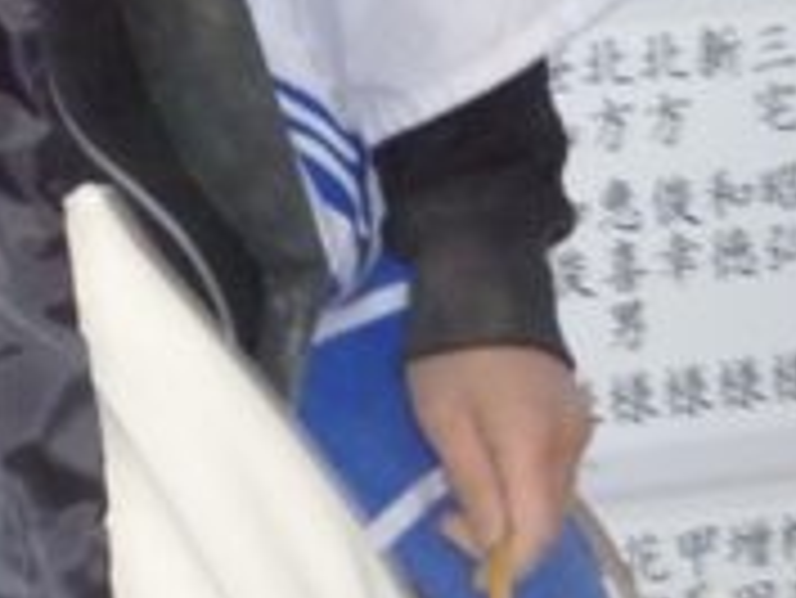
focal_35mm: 76
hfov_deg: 23.2
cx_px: 994
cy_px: 193
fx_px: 1749
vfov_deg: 19.3
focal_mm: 5
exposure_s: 1/60
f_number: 3.1
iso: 250
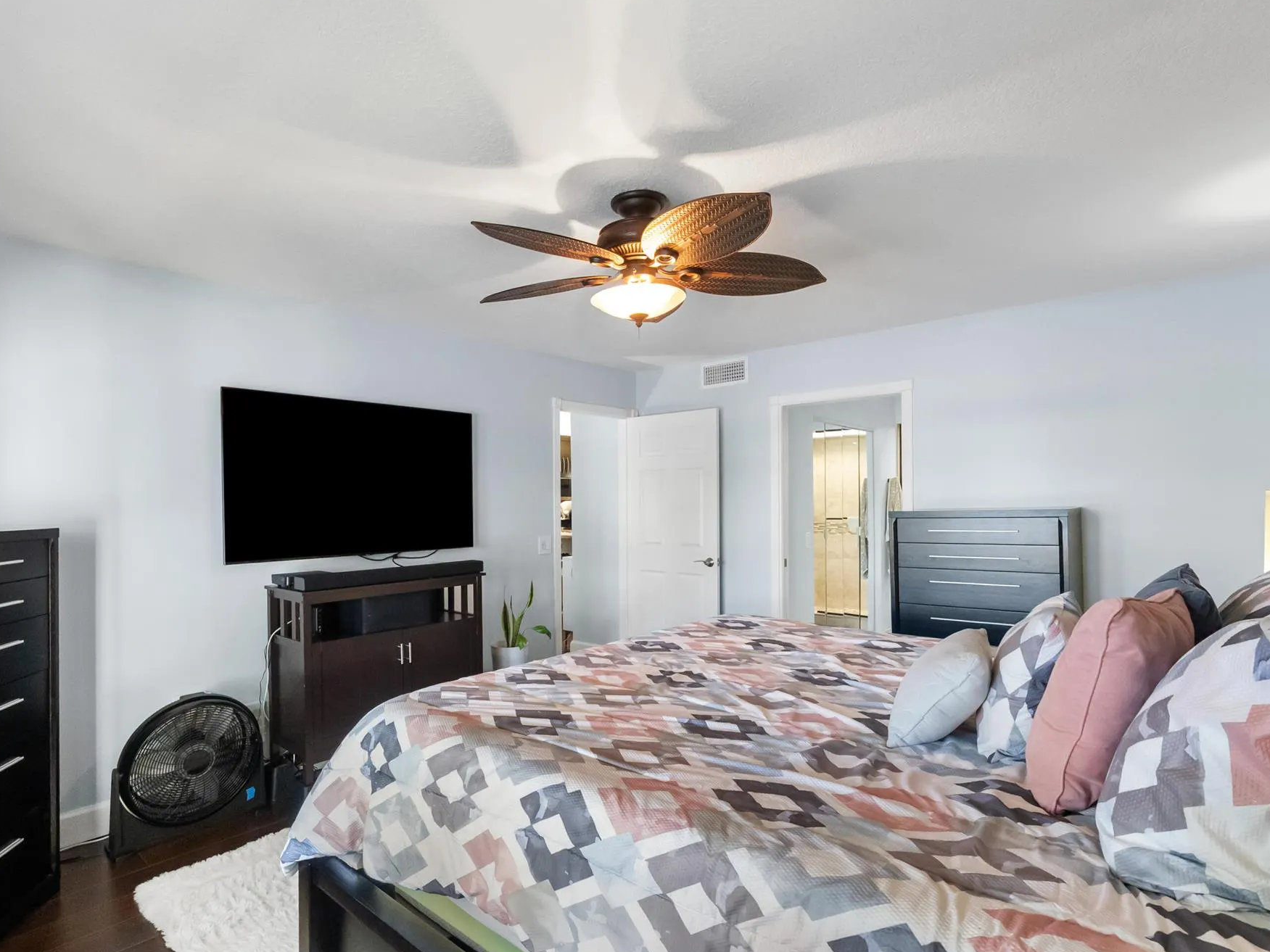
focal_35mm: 18
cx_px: 585
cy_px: 488
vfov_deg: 71.6
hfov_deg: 87.6
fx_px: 660
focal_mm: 16
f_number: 9
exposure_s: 1/50
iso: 6400
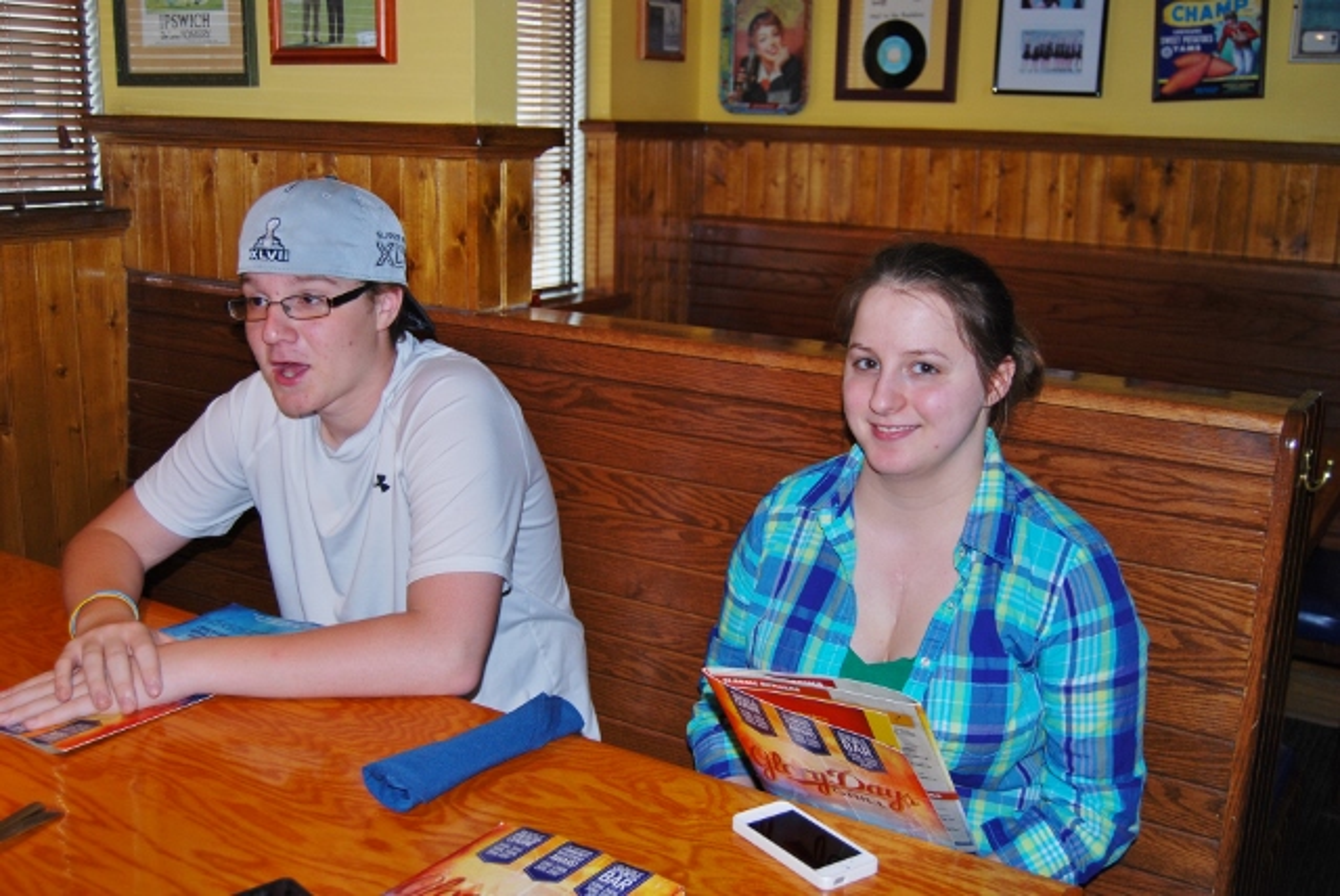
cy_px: 448
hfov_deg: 49.5
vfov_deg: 34.3
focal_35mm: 39
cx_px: 670
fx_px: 1453
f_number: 4
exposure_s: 1/60
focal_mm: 26
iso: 200
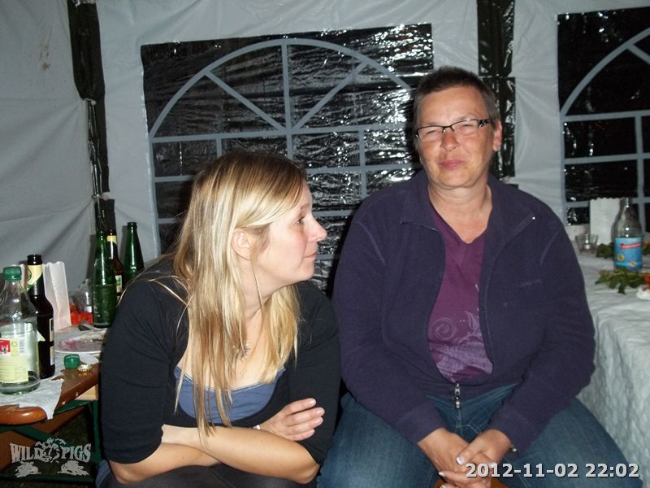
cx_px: 325
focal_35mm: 36
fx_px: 676
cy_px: 244
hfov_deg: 51.4
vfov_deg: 39.7
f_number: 3.1
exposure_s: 1/30
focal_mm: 6.5
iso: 160
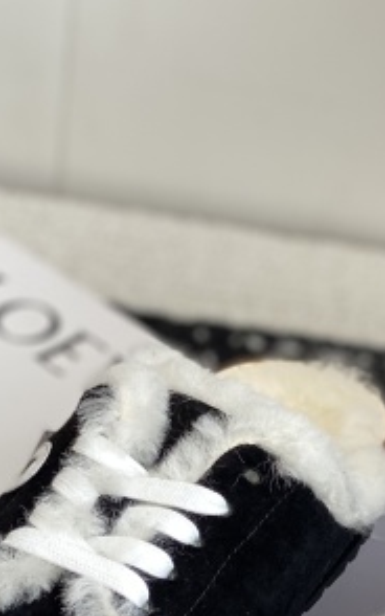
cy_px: 555
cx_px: 433
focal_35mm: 150
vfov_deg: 13.8
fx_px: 2516
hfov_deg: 8.7
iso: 25
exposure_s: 1/122
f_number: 2
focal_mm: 6
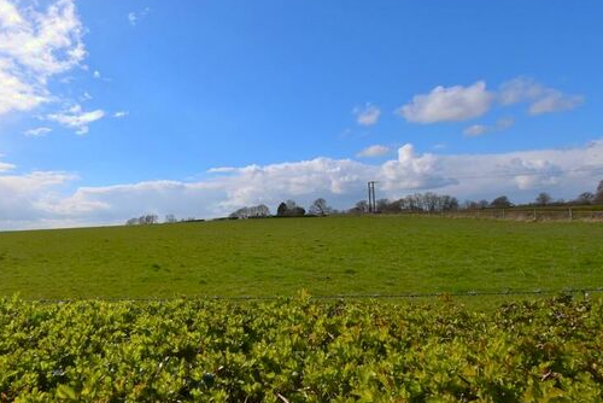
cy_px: 211
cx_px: 185
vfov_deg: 59.5
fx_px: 352
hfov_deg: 77.6
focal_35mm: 21
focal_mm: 10
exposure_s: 1/640
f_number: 11
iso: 200
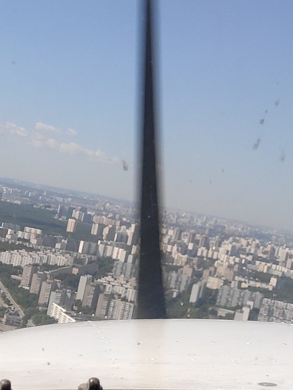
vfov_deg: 22.6
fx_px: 959
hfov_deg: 16.9
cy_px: 329
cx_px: -14
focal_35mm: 85
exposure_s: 1/1766
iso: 112
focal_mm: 4.77
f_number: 1.75
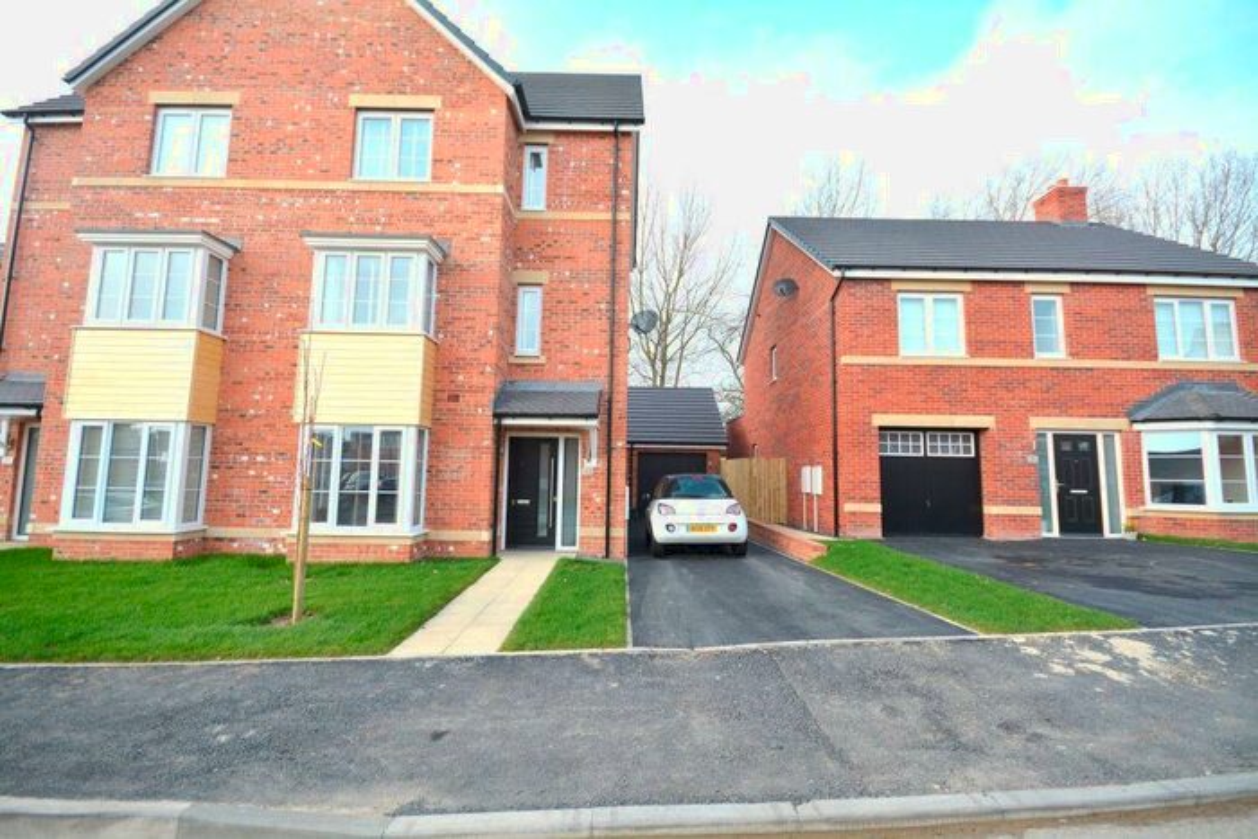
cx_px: 629
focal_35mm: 15
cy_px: 420
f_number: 7.1
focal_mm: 10
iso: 200
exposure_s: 1/200
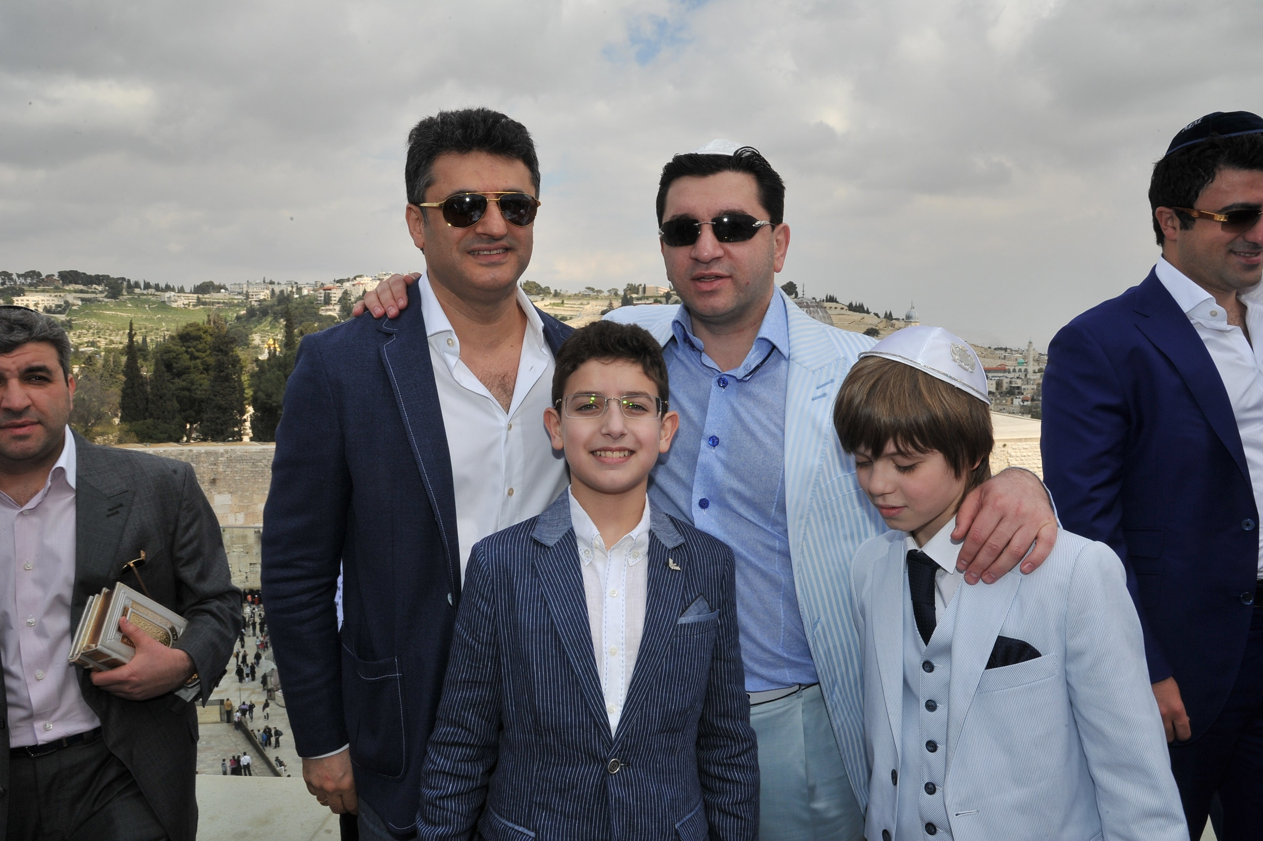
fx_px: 1052
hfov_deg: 61.9
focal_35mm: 30
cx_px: 632
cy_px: 420
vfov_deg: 43.6
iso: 500
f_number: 20
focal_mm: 30
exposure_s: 1/250
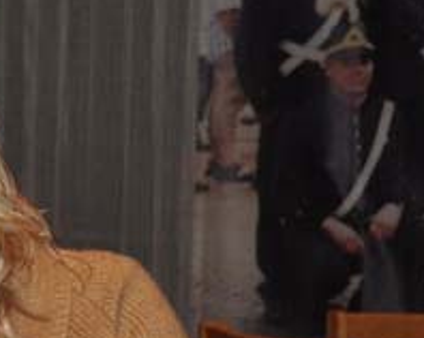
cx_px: -304
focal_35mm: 182
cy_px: 183
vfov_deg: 8.5
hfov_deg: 10.1
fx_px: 2282
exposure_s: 1/60
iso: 400
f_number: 4
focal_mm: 32
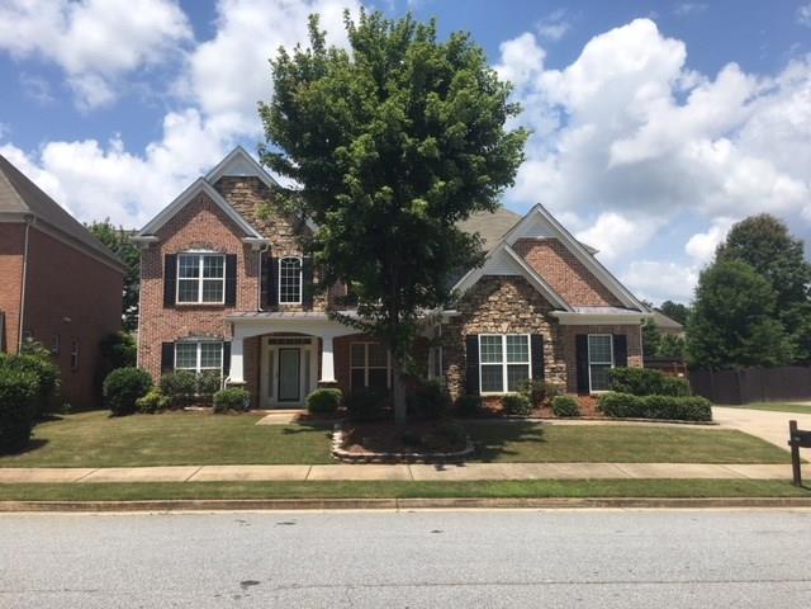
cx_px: 406
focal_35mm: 29
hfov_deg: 61.7
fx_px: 679
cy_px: 304
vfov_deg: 48.2
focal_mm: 4.15
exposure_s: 1/1832
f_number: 2.2
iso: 25
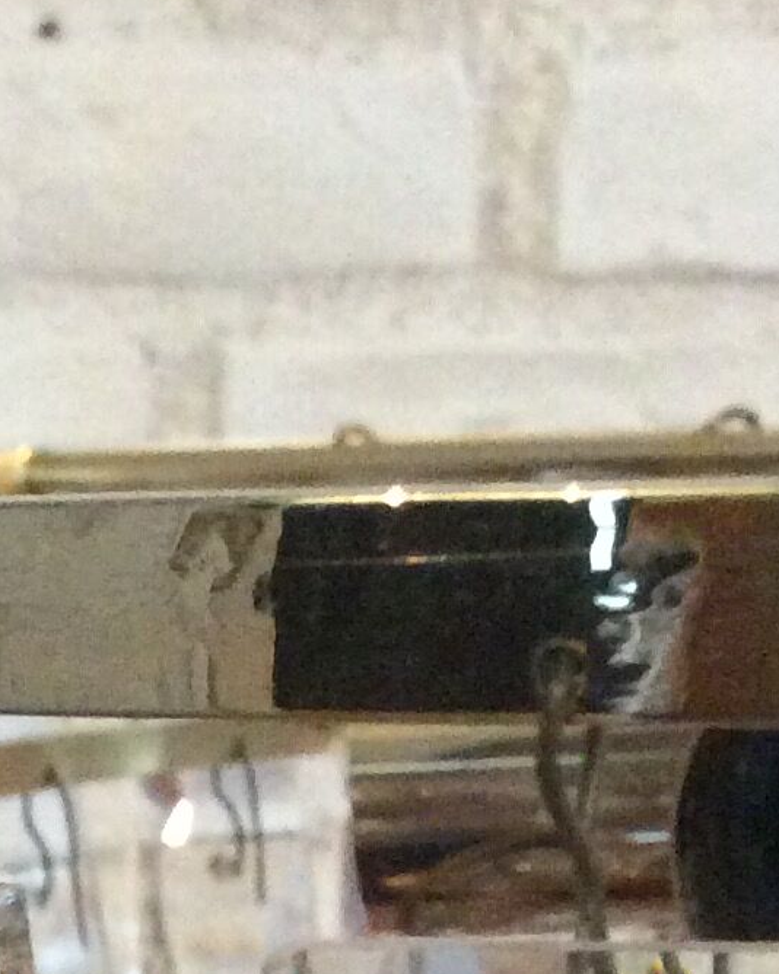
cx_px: -249
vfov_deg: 14.9
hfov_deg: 12.3
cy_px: 1413
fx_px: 3489
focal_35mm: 121
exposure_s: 1/20
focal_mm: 3.3
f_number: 2.4
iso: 320
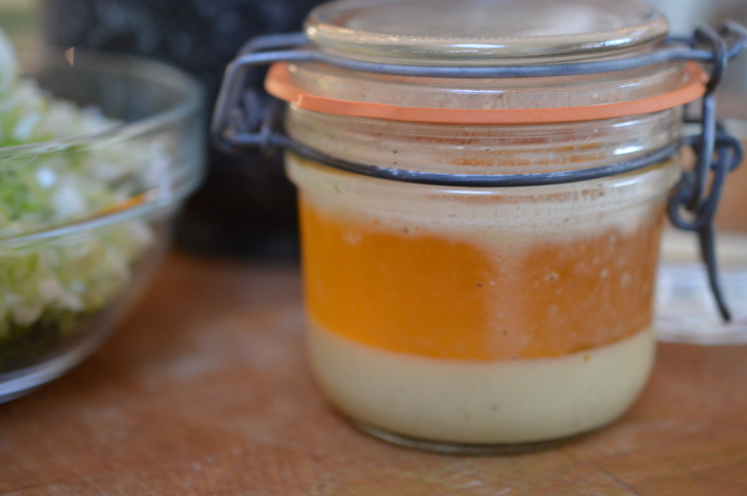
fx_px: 1243
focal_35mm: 60
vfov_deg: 22.6
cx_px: 374
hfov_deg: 33.4
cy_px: 248
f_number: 3
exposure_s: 1/60
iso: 1100
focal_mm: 40
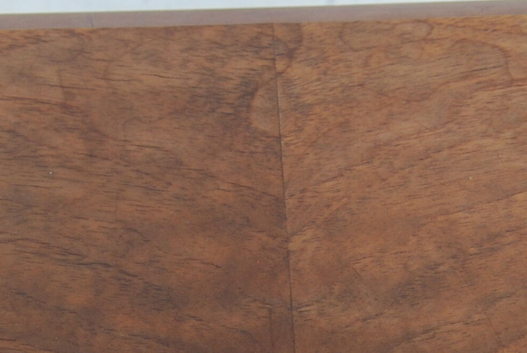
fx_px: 2228
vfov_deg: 8.9
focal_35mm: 152
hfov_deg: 13.5
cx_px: 260
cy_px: 454
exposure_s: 1/125
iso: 200
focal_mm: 26
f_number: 5.6
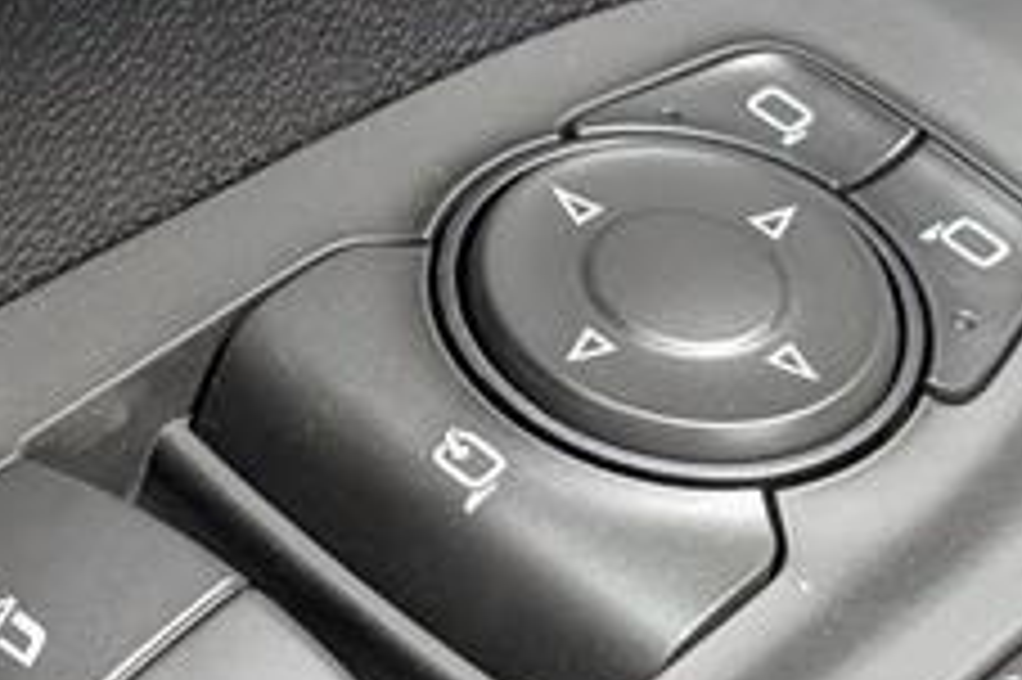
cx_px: 410
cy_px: 383
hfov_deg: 14.3
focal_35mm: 144
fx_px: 4085
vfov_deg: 9.5
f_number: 1.68
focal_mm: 6.9
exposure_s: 1/159
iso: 839
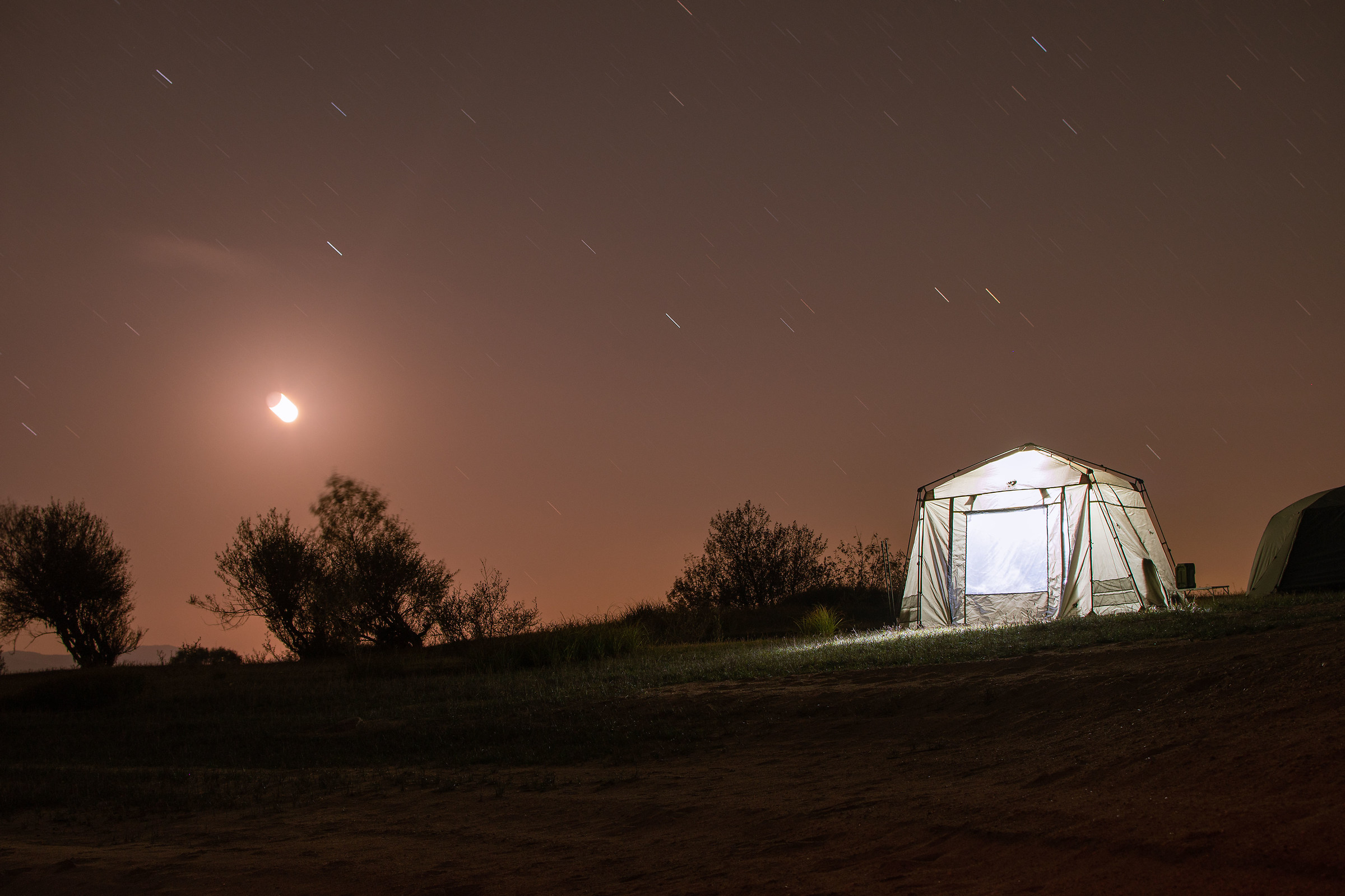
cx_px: 672
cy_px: 448
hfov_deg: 38.2
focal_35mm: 52
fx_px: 1943
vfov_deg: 26.0
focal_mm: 35
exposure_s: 132
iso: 100
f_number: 4
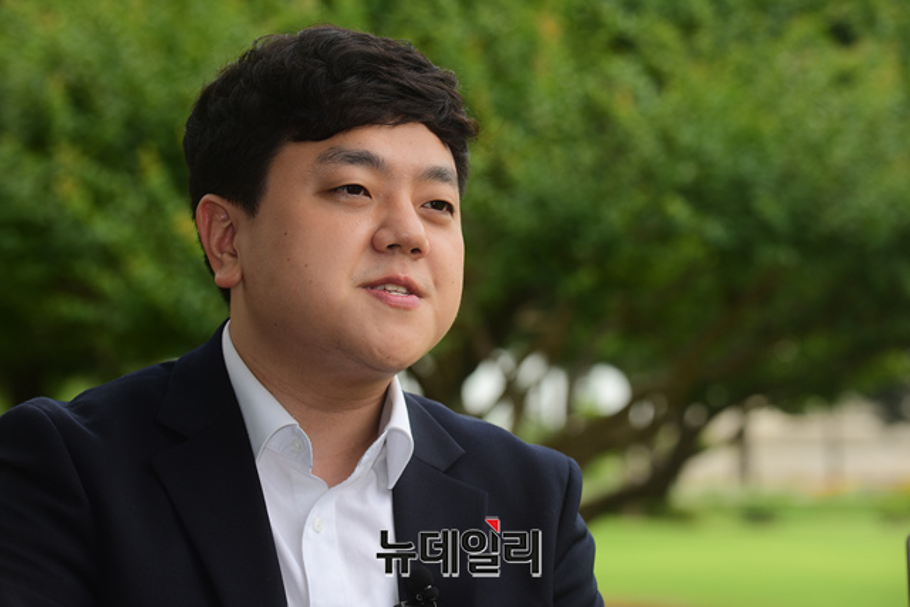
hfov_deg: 15.2
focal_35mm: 135
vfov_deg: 10.2
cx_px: 455
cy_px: 304
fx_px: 3413
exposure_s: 1/200
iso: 125
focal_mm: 135
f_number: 7.1
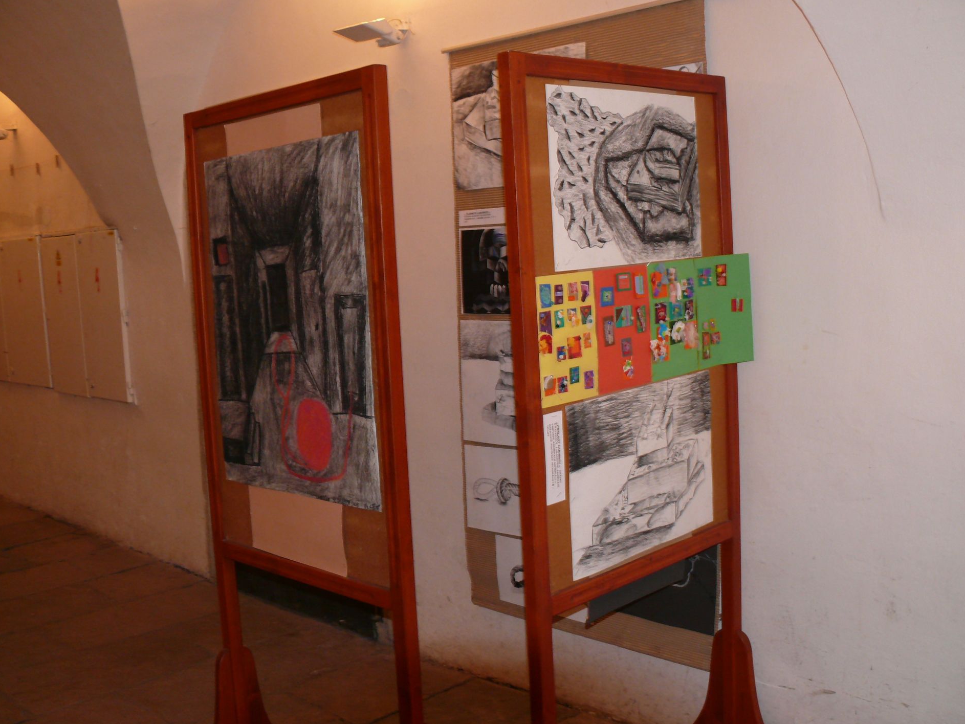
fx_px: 1059
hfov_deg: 49.0
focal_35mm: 38
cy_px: 334
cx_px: 493
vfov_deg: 37.7
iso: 200
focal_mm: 7.4
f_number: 2.8
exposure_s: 1/25
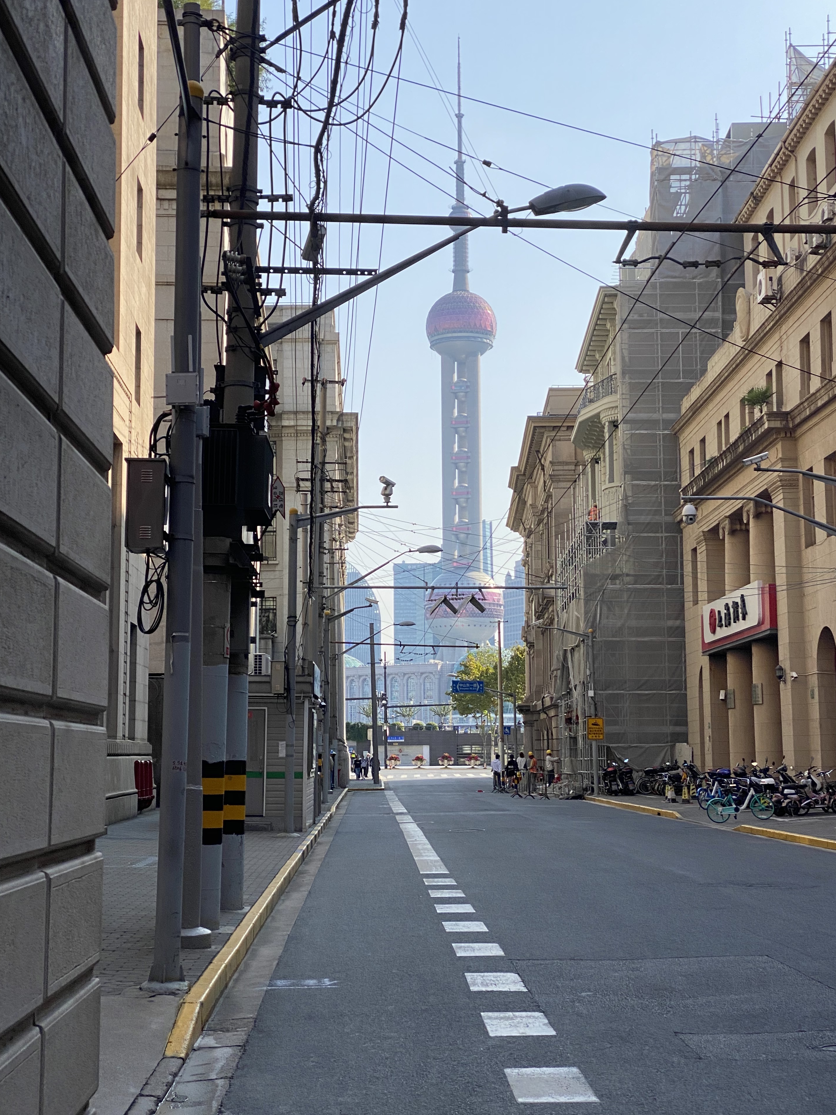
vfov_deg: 34.9
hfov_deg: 26.6
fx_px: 1771
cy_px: 540
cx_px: 420
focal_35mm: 55
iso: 20
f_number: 2
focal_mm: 6
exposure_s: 1/1142
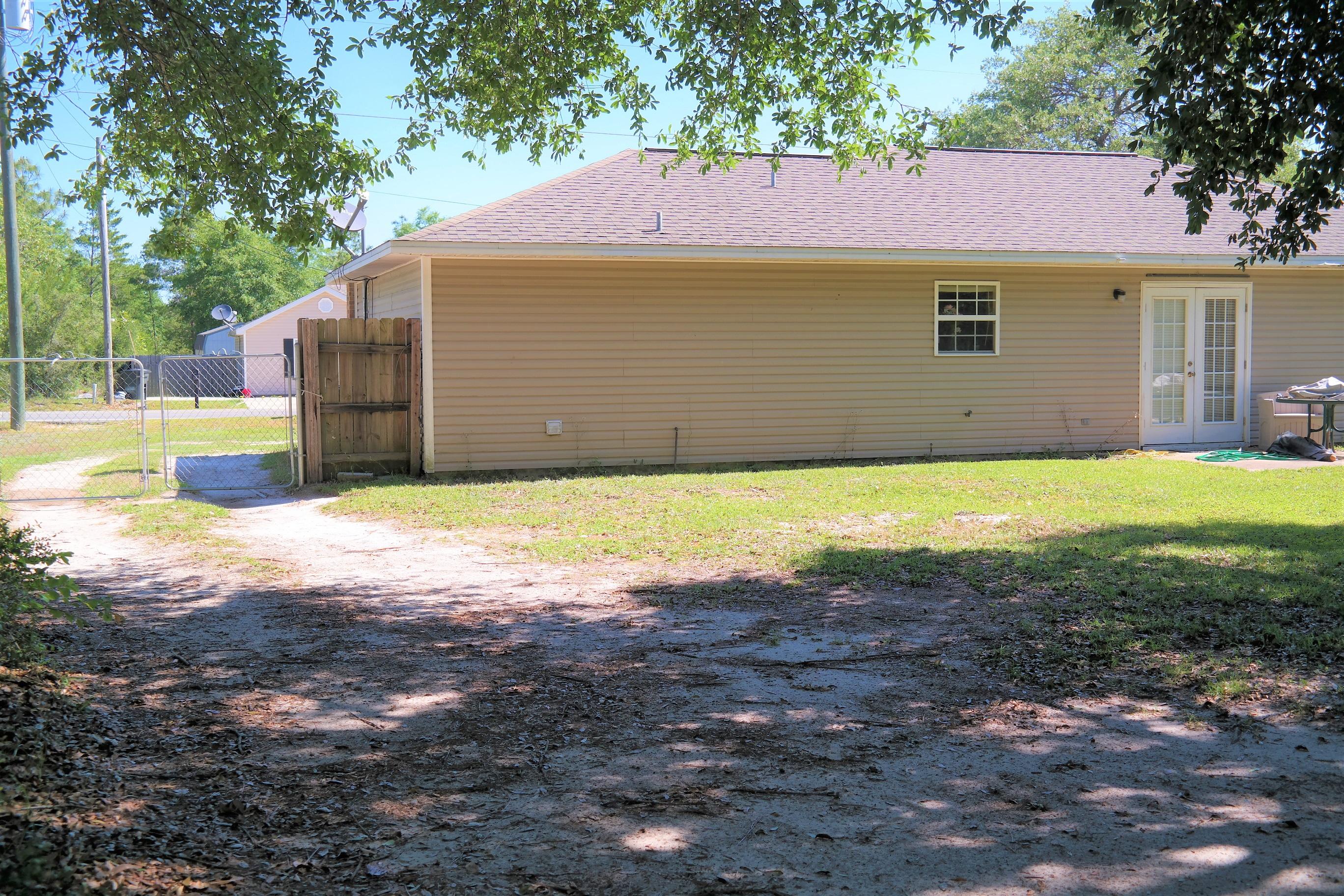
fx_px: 1493
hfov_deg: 48.5
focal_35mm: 40
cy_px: 448
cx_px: 672
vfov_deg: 33.4
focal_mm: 26
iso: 100
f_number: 5.6
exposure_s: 1/200
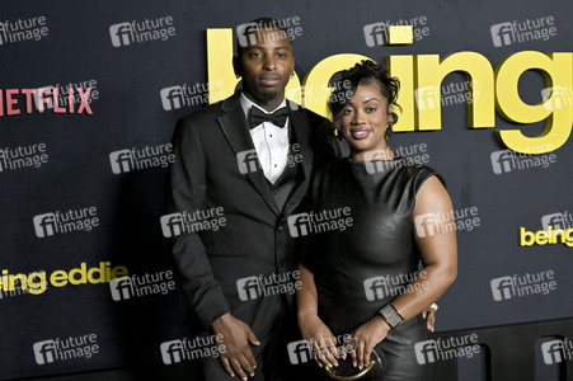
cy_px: 190
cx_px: 286
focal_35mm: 40
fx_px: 636
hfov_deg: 48.5
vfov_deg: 33.4
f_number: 6.3
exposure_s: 1/320
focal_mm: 40
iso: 2000
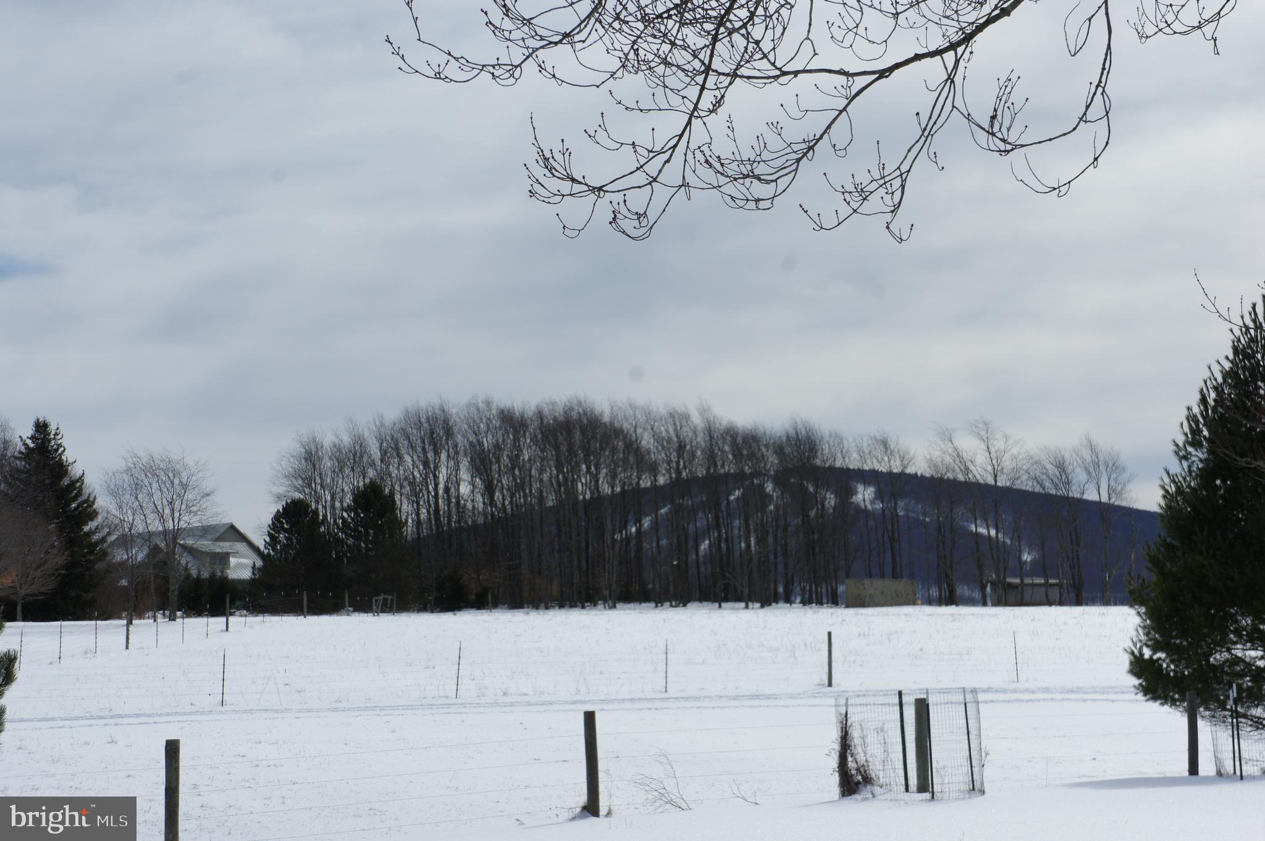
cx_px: 632
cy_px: 420
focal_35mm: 82
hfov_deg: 24.6
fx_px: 2897
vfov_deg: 16.5
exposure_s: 1/500
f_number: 13
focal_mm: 55
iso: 200
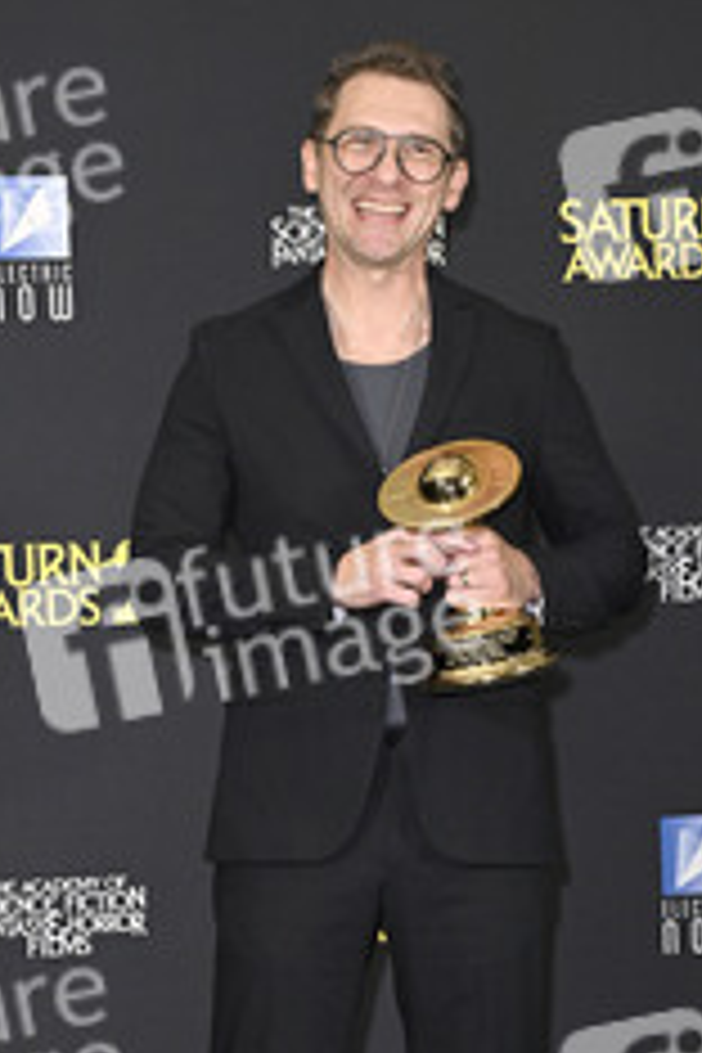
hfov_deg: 19.5
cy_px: 850
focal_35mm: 70
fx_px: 2047
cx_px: 382
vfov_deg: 28.2
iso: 2000
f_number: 5.6
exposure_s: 1/320
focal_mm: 41
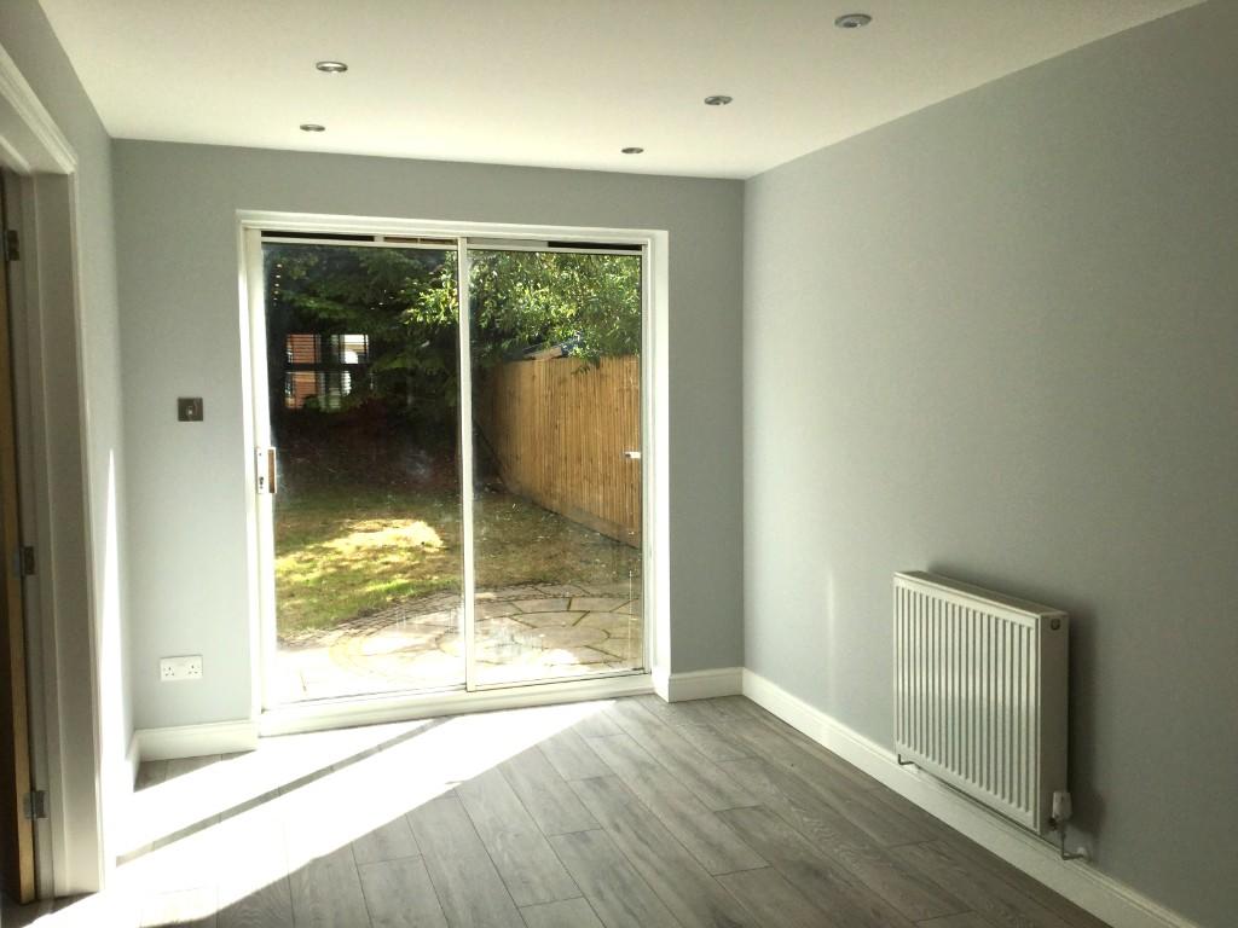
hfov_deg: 58.4
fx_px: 1109
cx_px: 619
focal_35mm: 31
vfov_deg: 45.4
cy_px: 464
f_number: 2.4
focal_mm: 3.3
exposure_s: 1/582
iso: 25
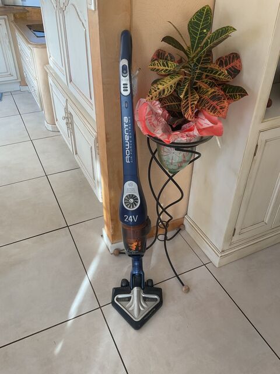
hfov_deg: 48.2
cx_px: 140
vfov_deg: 61.7
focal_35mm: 29
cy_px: 187
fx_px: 313
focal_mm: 3
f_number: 1.8
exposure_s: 1/120
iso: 40
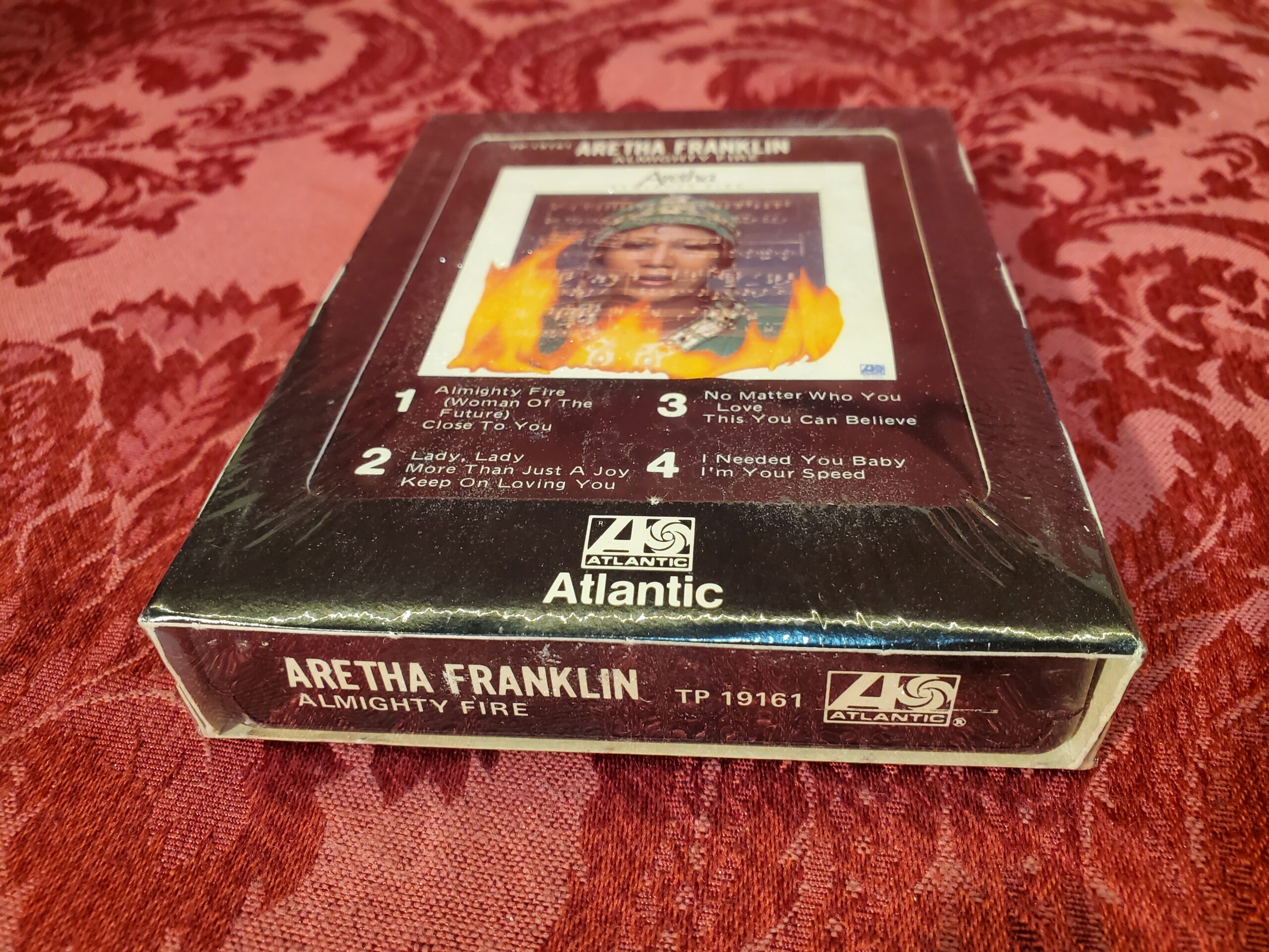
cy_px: 476
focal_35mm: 26
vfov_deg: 53.1
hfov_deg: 67.3
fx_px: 953
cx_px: 634
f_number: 2.4
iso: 250
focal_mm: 4.3
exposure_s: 1/120
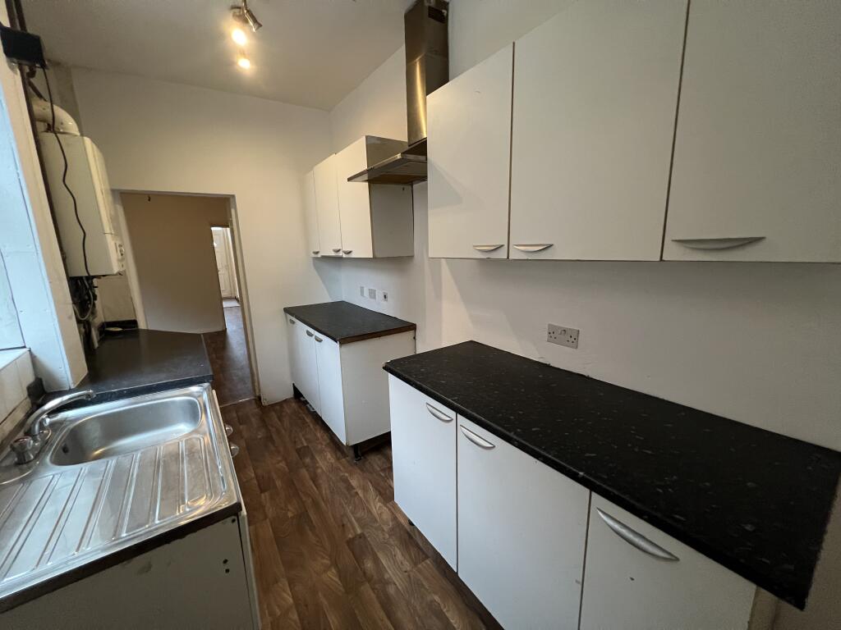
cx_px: 420
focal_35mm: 13
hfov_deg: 106.2
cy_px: 315
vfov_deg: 89.9
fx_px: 316
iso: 400
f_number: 1.8
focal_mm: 1.57
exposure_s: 1/50
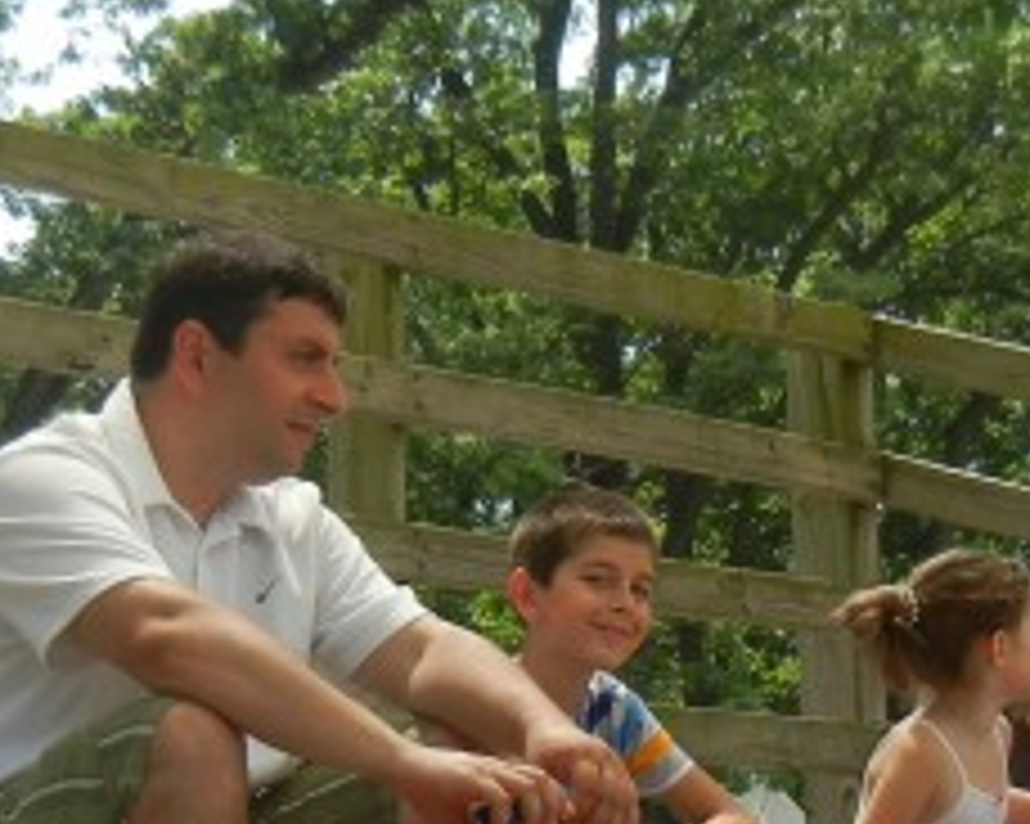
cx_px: 535
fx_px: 3992
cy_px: 567
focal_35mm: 131
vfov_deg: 11.8
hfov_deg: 14.7
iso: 160
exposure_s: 1/804
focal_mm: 5.4
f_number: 3.5
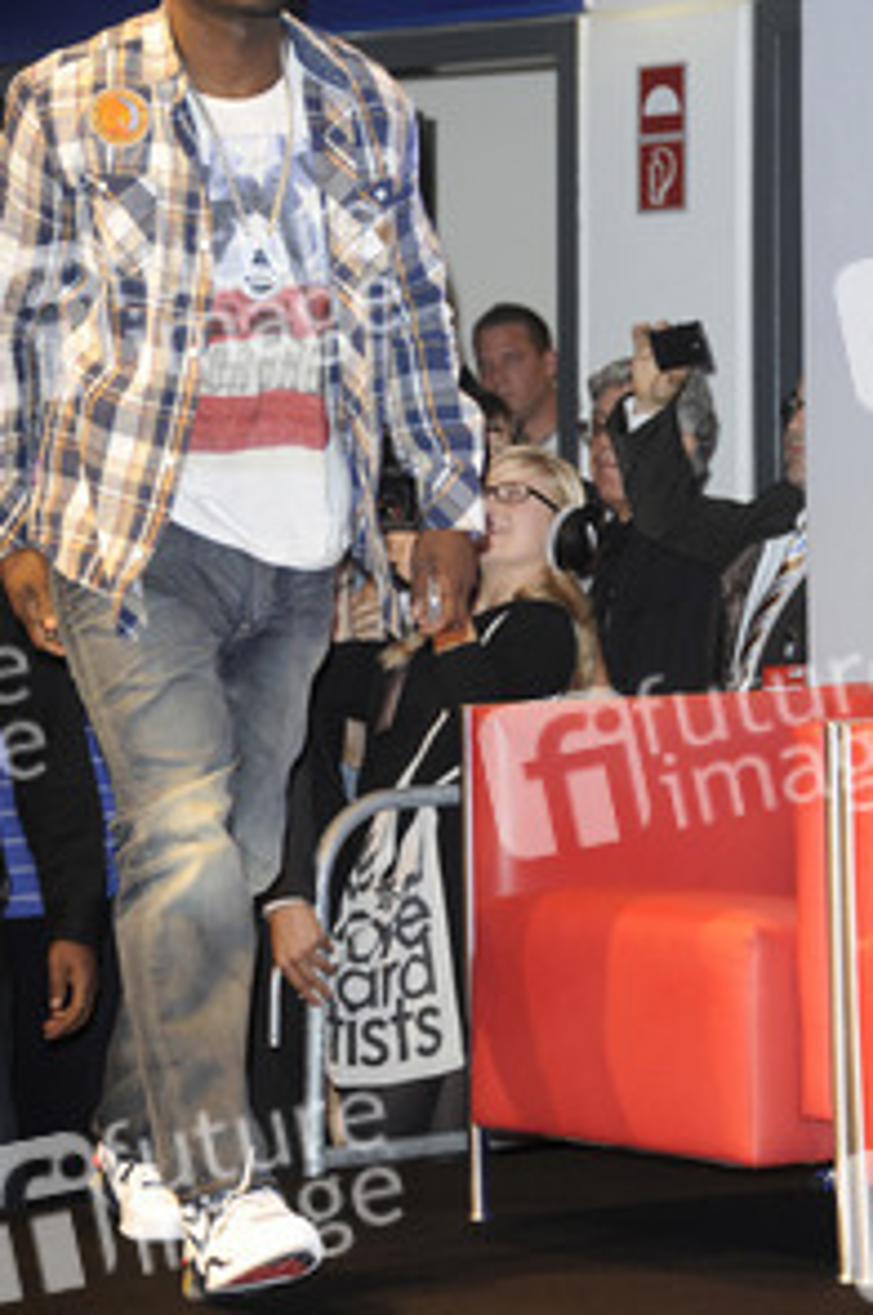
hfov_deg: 7.5
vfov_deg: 11.2
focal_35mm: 183
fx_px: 6672
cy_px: 530
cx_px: 303
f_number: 5.6
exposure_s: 1/100
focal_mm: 135
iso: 1600
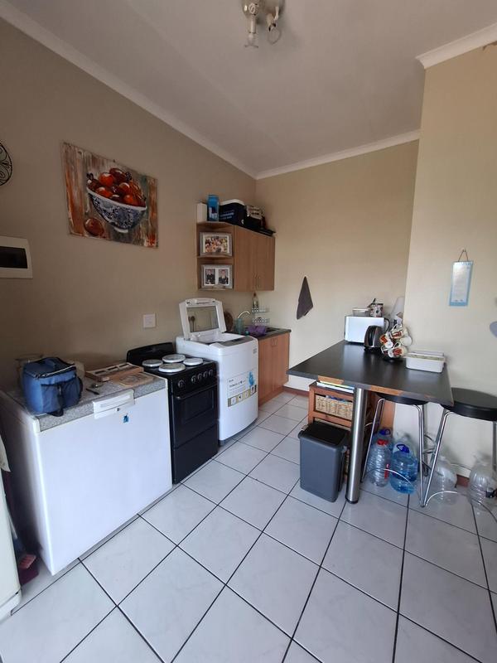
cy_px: 332
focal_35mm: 13
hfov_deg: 89.9
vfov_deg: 106.2
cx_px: 248
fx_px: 249
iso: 160
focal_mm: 1.74
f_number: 2.2
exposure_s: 1/50
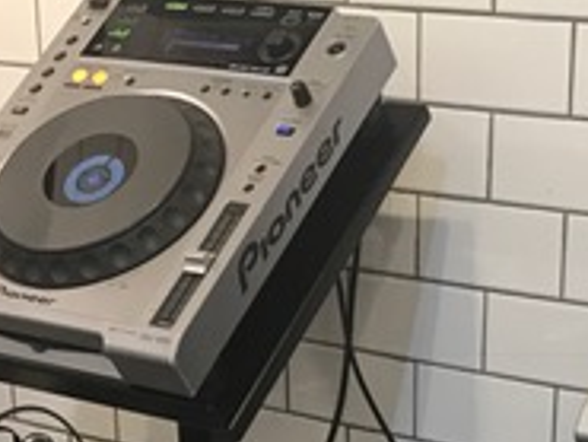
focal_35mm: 97
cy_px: 607
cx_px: 461
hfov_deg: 20.0
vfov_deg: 14.5
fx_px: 1649
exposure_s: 1/17
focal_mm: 3.99
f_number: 1.8
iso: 40
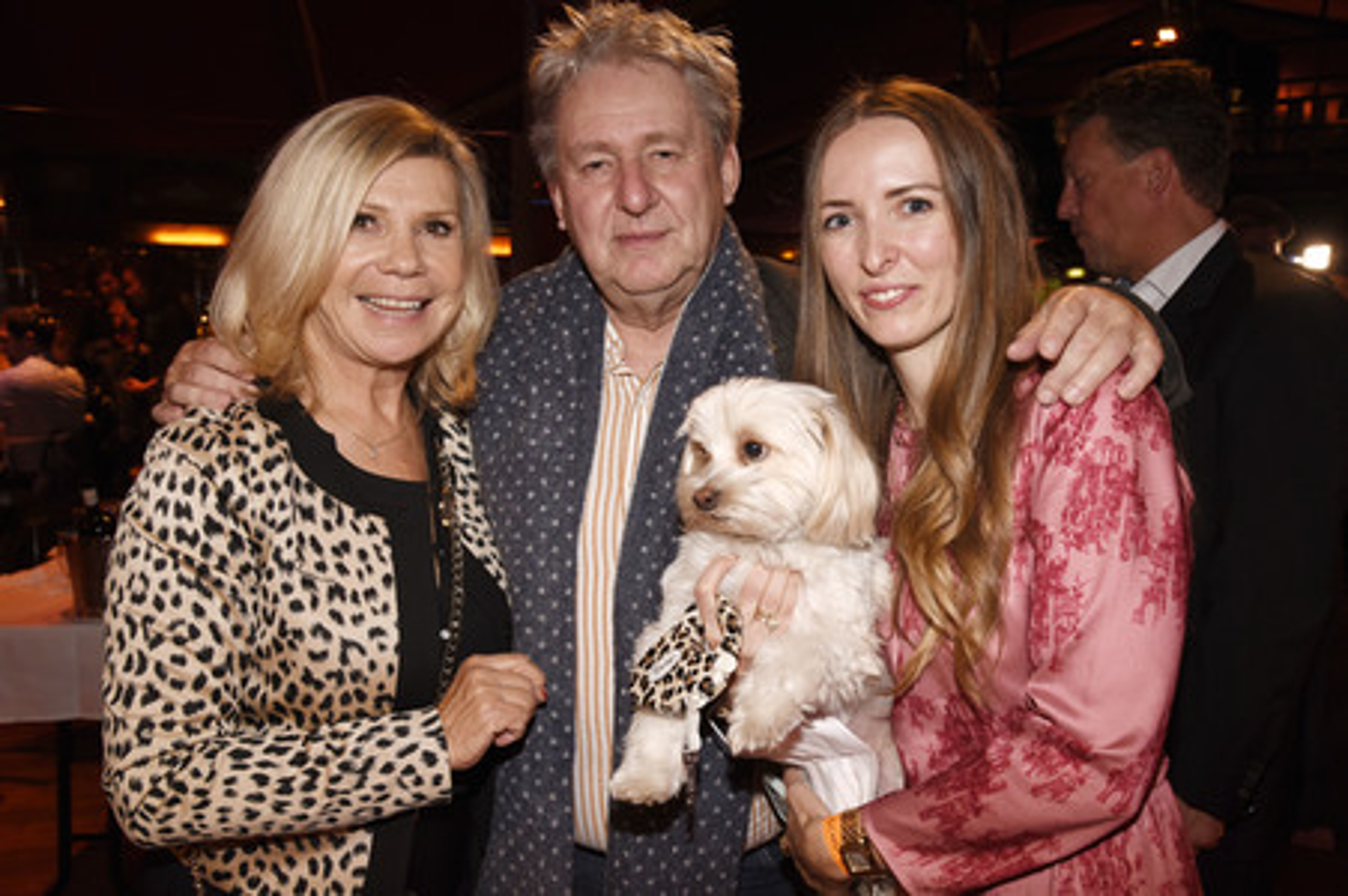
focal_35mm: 32
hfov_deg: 58.8
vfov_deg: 41.1
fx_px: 1197
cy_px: 448
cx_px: 674
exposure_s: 1/60
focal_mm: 32
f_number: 6.3
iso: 800
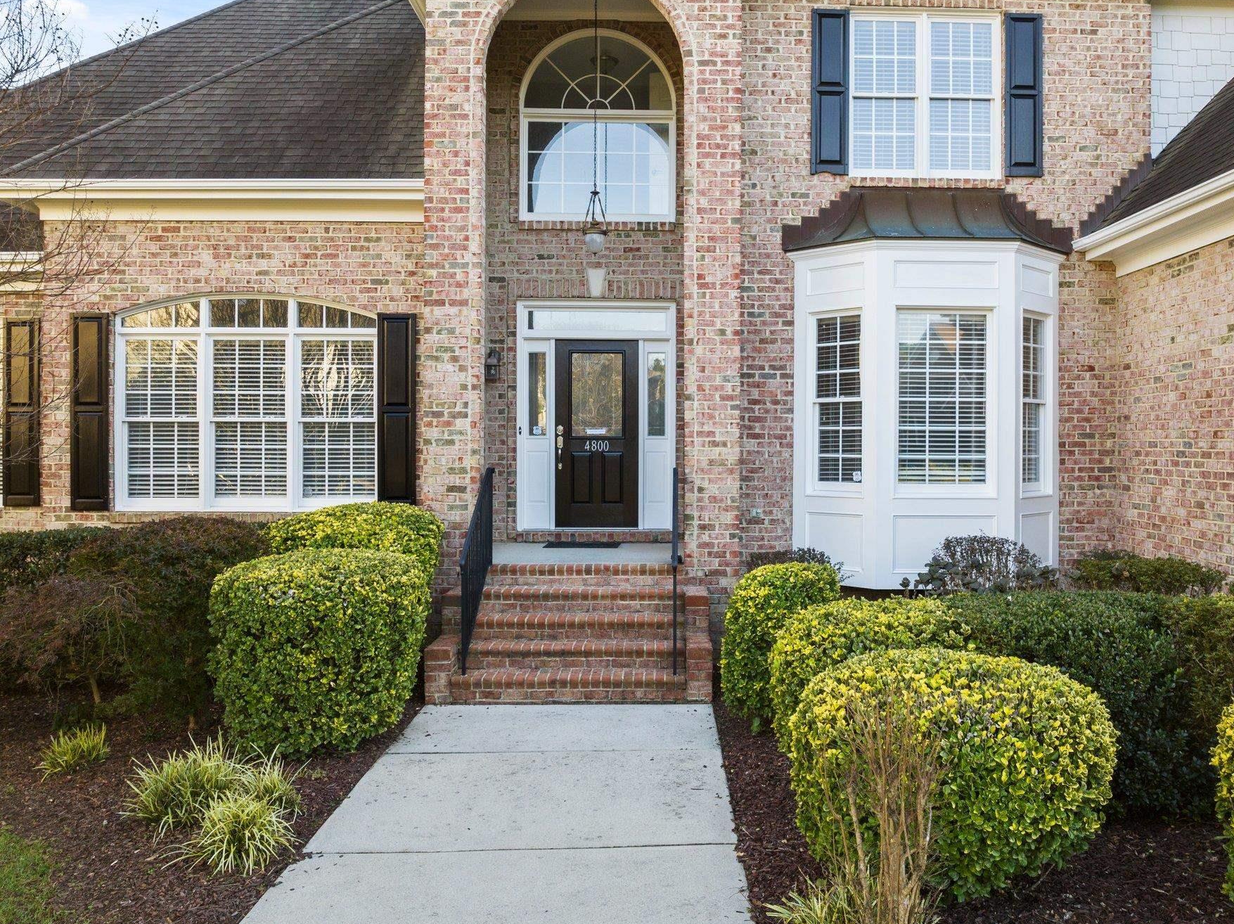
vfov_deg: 49.7
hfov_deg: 63.3
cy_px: 447
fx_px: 998
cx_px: 686
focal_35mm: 28
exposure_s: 1/25
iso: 110
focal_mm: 12.29
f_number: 2.8
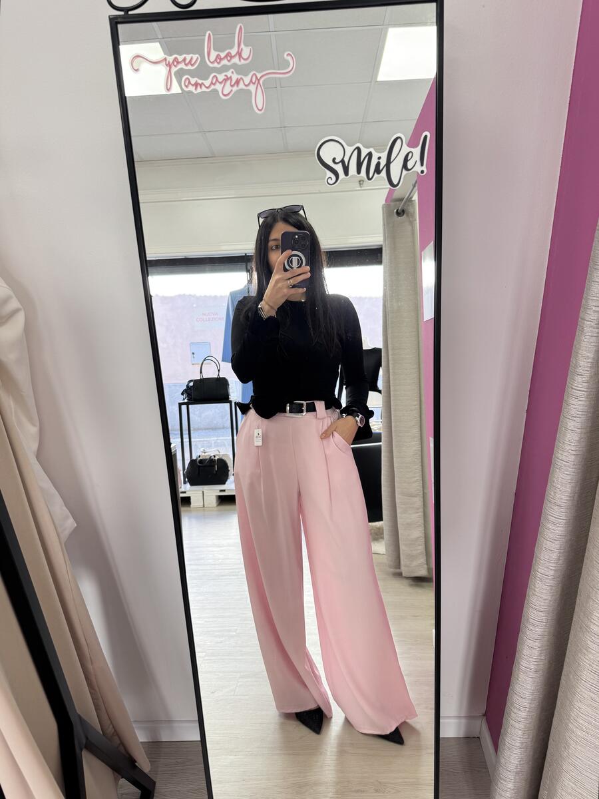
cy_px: 400
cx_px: 300
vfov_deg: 71.6
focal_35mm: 24
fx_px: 554
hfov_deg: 56.8
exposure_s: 1/100
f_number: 1.78
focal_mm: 6.76
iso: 64
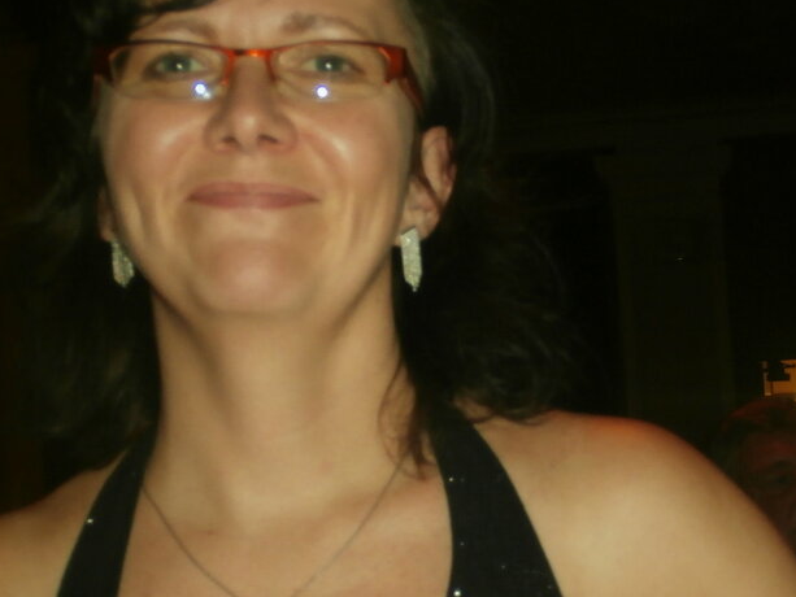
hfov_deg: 21.3
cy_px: 402
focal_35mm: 92
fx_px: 2116
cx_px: 447
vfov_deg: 16.0
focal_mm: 8.29
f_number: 4.2
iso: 200
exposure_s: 1/40
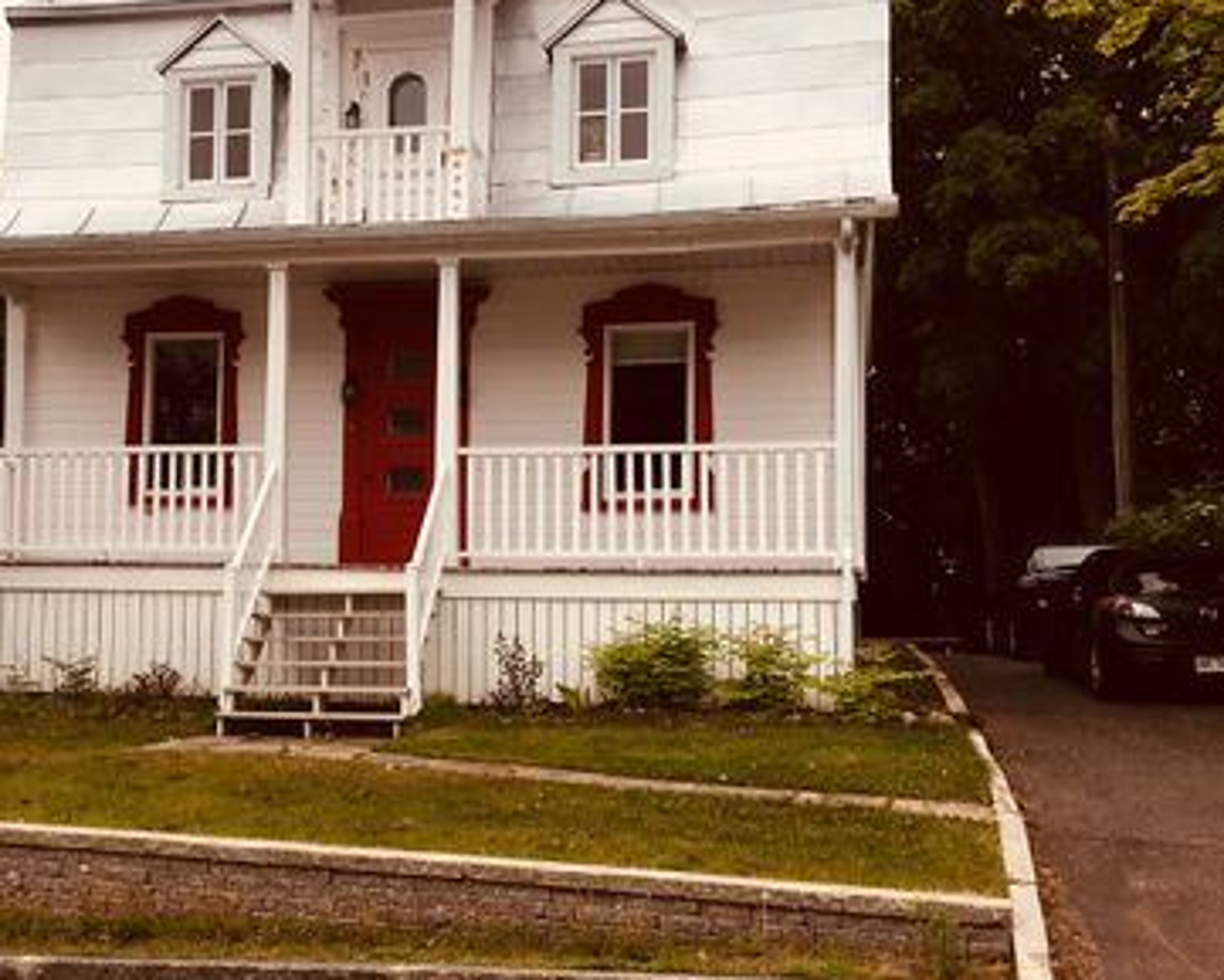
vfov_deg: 32.1
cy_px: 478
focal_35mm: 47
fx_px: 1703
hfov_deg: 38.9
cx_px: 363
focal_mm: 4.15
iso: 25
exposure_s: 1/557
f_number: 2.2
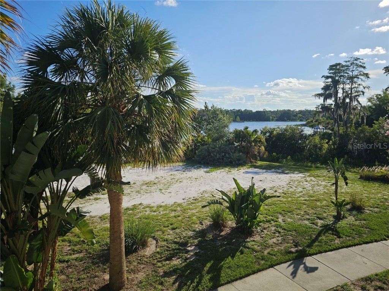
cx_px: 194
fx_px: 258
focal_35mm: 23
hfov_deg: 73.9
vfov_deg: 58.9
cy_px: 146
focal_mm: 6.3
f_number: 1.7
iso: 10
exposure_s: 1/1011
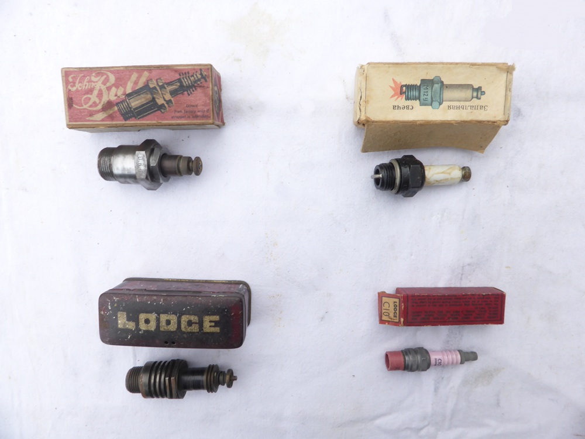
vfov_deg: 56.8
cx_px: 292
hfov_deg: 71.6
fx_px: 406
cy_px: 220
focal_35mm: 24
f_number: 5.6
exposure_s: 1/20
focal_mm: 4.3
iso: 100
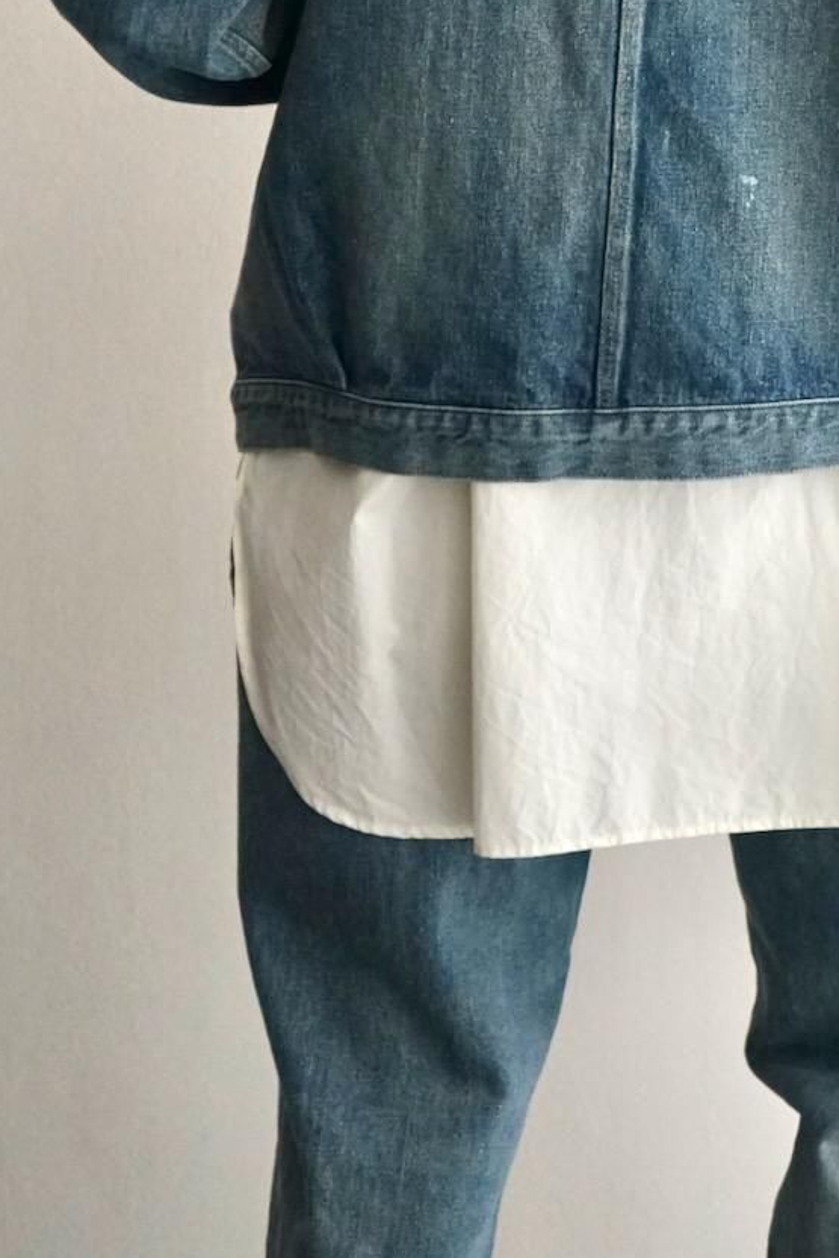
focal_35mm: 119
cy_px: -2
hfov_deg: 11.5
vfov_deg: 16.8
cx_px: 611
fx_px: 4158
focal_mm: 55
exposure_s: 1/160
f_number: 5
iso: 2000
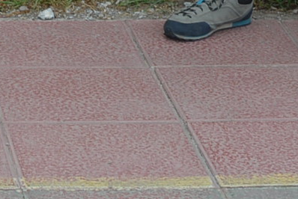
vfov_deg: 5.2
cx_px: -77
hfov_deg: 8.2
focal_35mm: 248
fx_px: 2054
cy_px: -419
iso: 180
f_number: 8
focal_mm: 22
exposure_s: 1/250
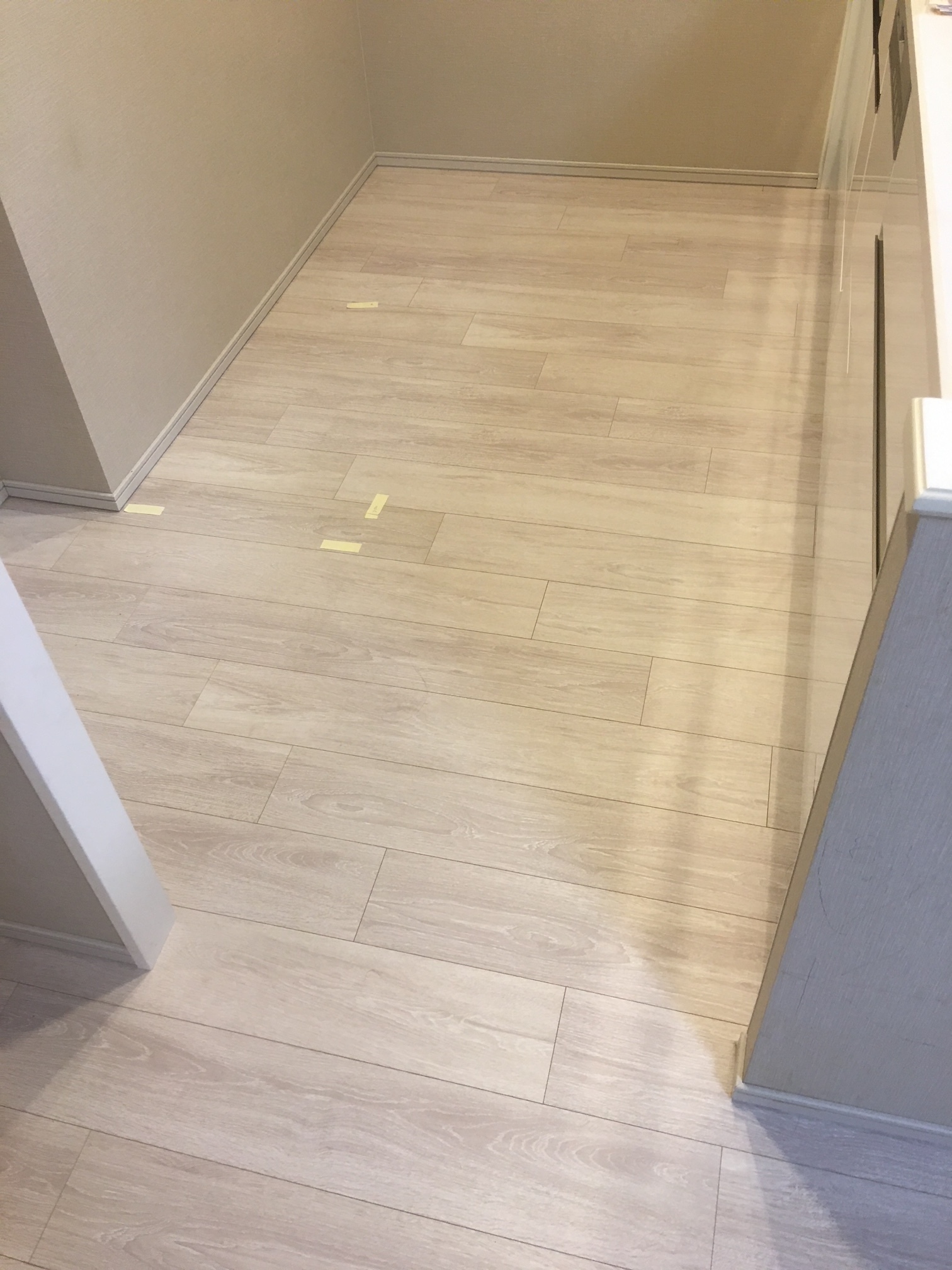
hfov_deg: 48.2
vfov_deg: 61.7
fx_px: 1063
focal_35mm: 29
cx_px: 476
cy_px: 635
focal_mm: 4.15
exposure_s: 1/15
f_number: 2.2
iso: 32
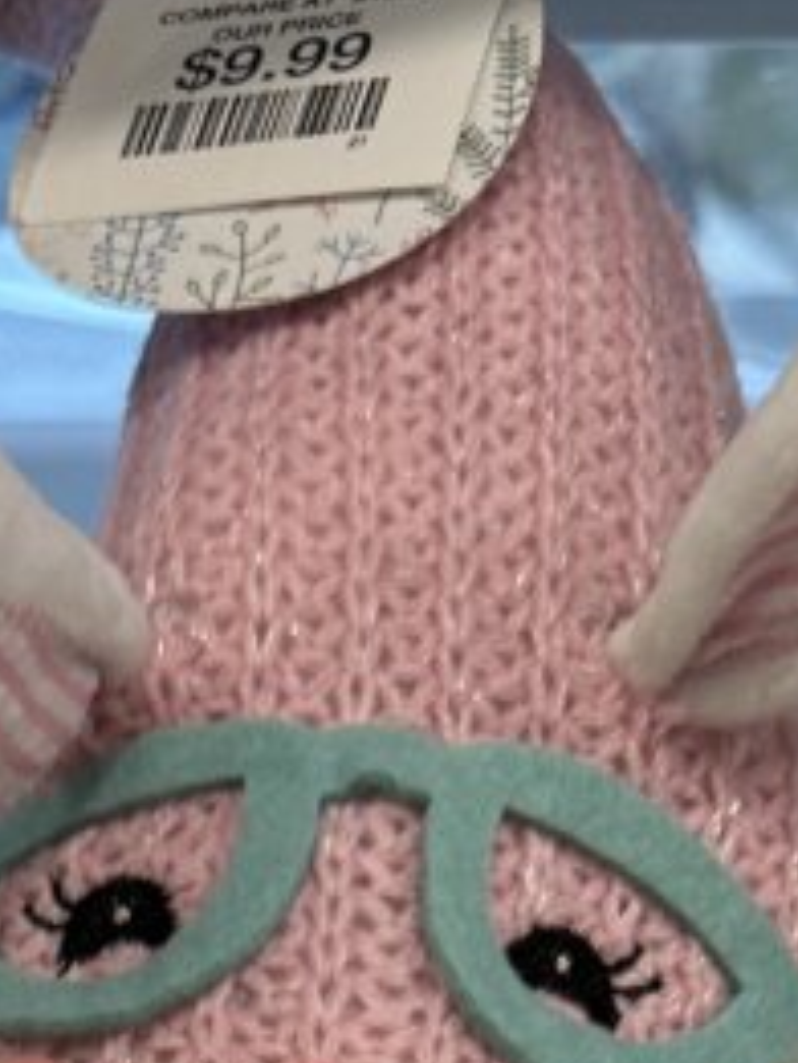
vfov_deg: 17.4
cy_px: 1841
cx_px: -12
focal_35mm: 94
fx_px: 2887
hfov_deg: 15.4
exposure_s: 1/120
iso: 125
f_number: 1.78
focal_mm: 6.86
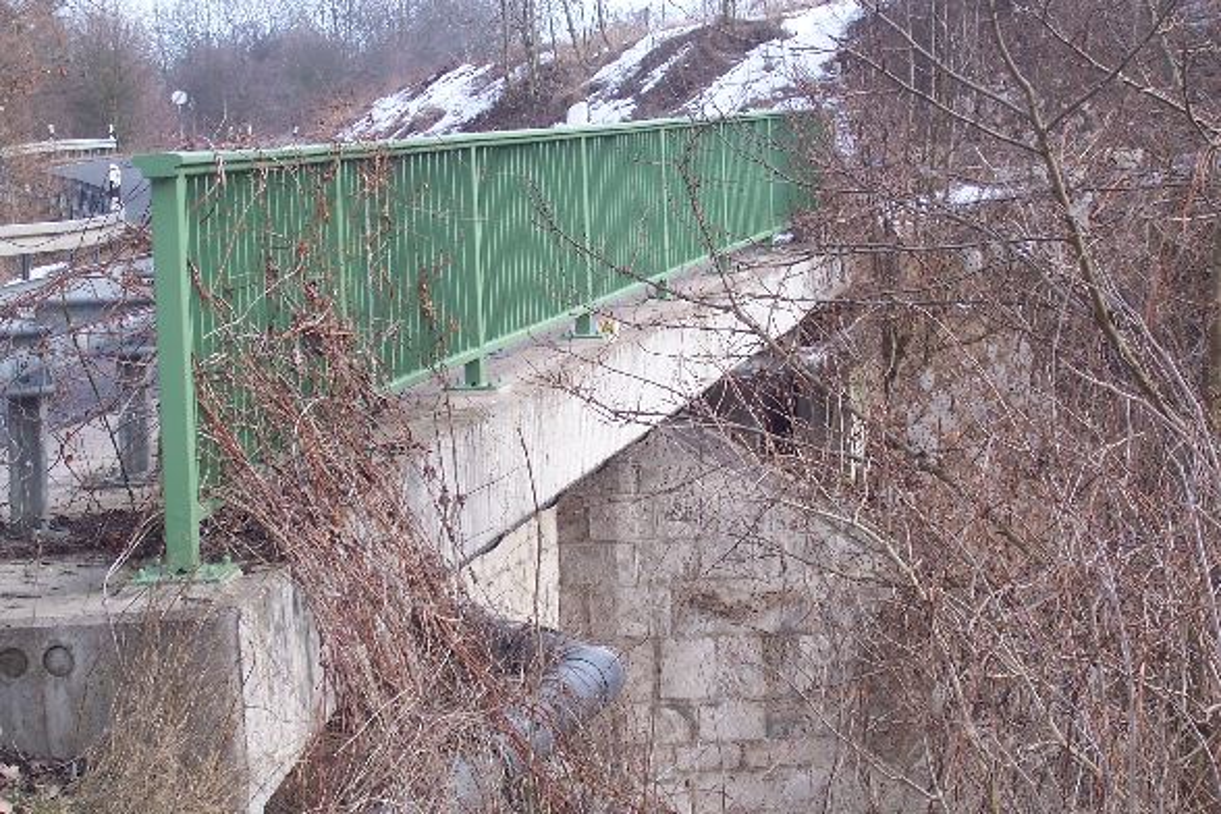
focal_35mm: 82
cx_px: 610
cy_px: 407
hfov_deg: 24.8
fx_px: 2781
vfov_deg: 16.7
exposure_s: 1/250
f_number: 4.1
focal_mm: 13.5
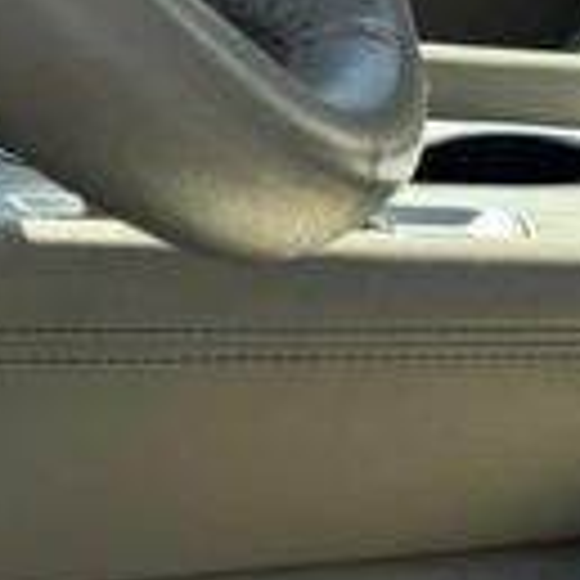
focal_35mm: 169
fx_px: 3204
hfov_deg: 8.4
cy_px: -405
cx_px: 1834
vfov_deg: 9.9
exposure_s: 1/1560
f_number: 1.78
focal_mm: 6.76
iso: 80
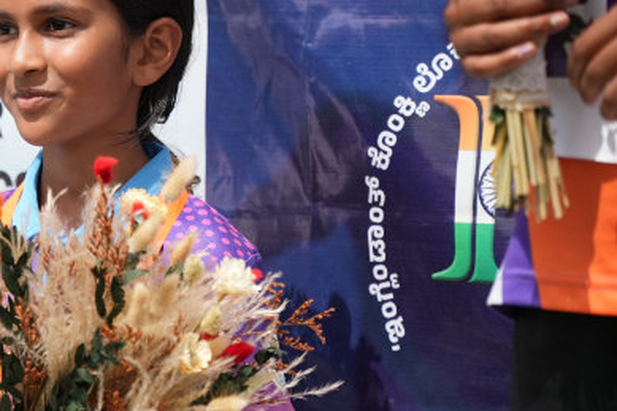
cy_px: 372
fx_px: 3152
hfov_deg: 10.9
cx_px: -167
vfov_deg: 7.4
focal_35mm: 184
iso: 250
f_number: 2.8
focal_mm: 70
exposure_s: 1/4000
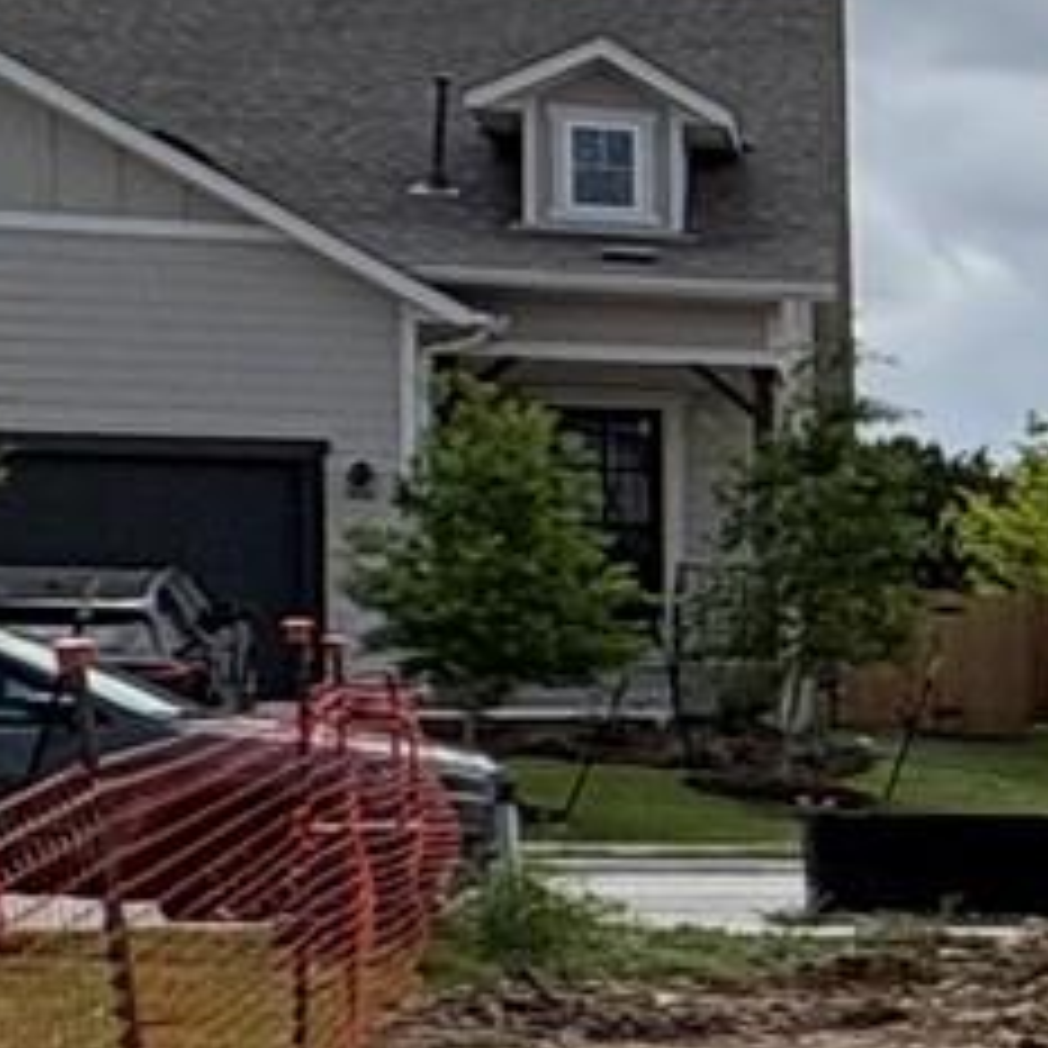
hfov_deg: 9.4
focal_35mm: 109
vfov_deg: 15.9
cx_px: 3697
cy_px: 733
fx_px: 3733
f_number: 2.2
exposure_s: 1/2674
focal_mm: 2.22
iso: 50
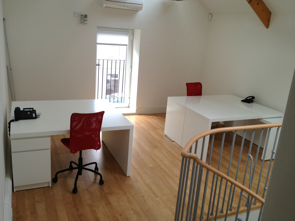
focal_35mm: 35
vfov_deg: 40.7
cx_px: 148
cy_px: 110
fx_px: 298
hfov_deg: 52.6
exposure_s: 1/143
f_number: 2.4
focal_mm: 4.28
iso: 50
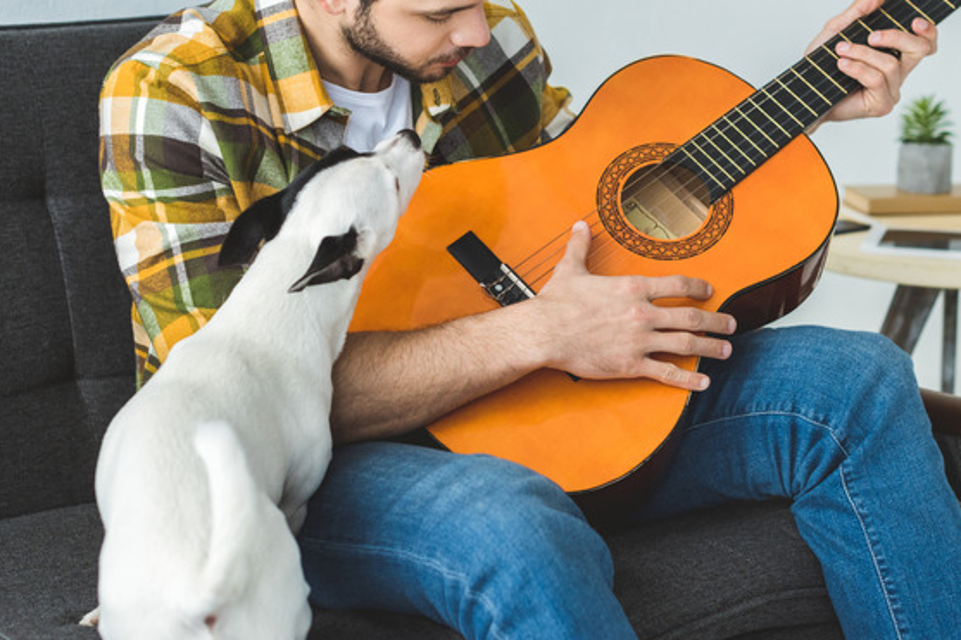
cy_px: 212
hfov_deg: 28.8
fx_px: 1868
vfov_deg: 19.4
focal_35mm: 70
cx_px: 540
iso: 400
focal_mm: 50
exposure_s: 1/200
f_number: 3.5
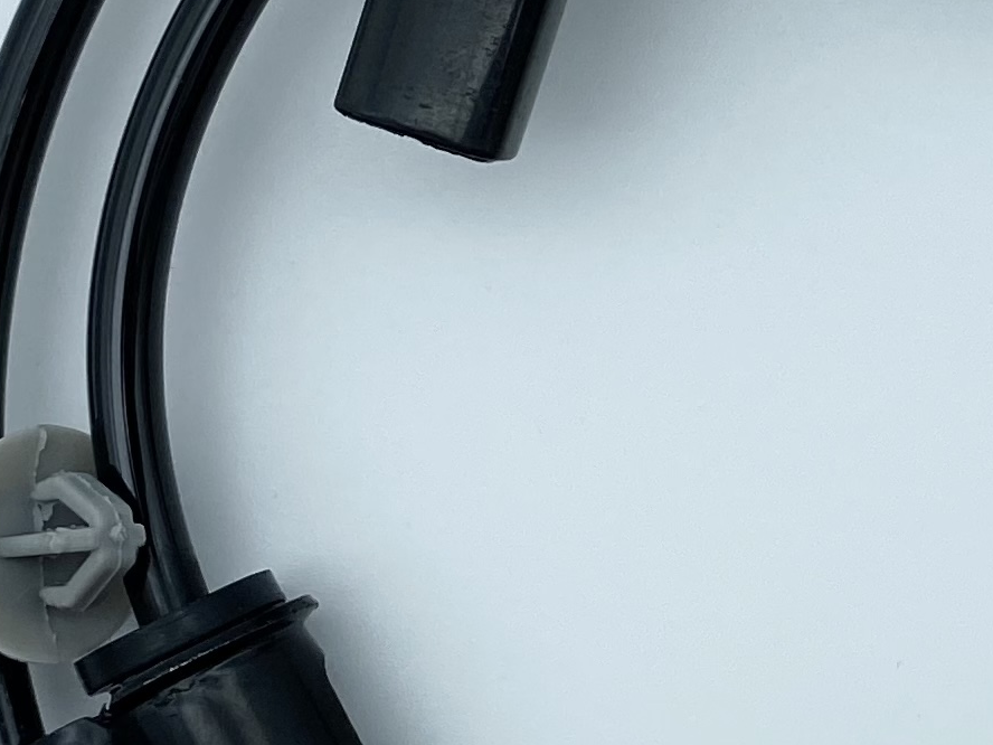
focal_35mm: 118
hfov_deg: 15.7
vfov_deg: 12.6
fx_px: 3385
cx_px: 1381
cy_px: 308
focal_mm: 4.25
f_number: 1.8
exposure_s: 1/568
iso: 32
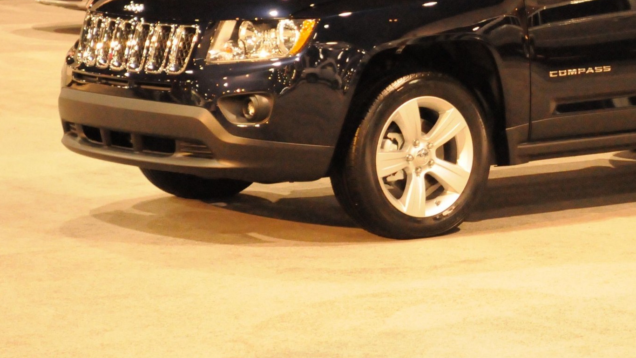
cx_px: 520
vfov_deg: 7.7
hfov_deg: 13.5
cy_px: 31
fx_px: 2664
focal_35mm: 158
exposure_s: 1/30
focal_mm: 55
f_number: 5.6
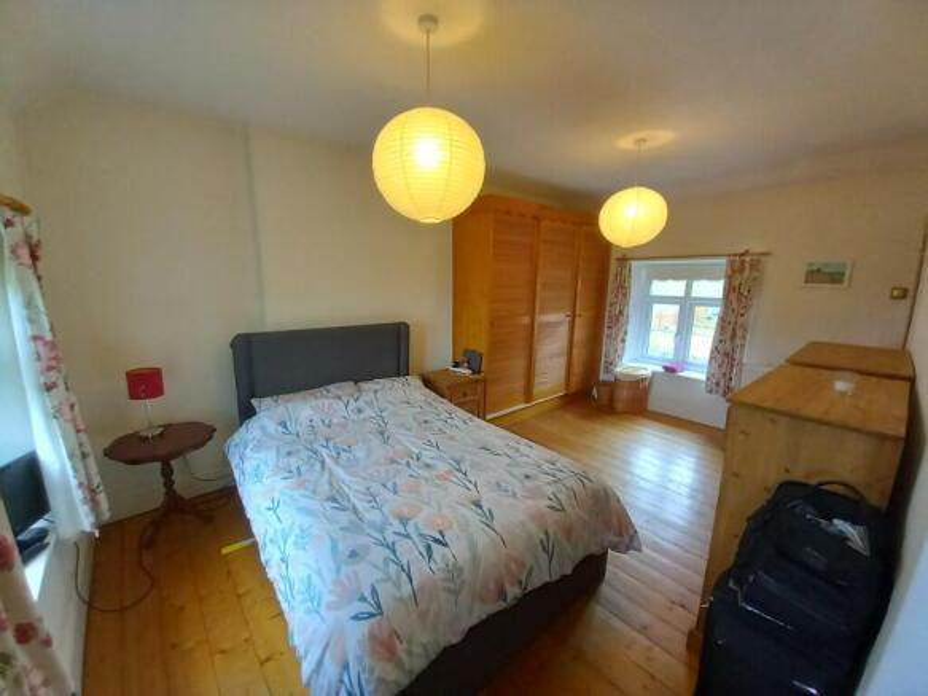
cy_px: 348
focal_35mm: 13
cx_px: 464
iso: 160
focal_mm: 1.13
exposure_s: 1/50
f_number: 2.2
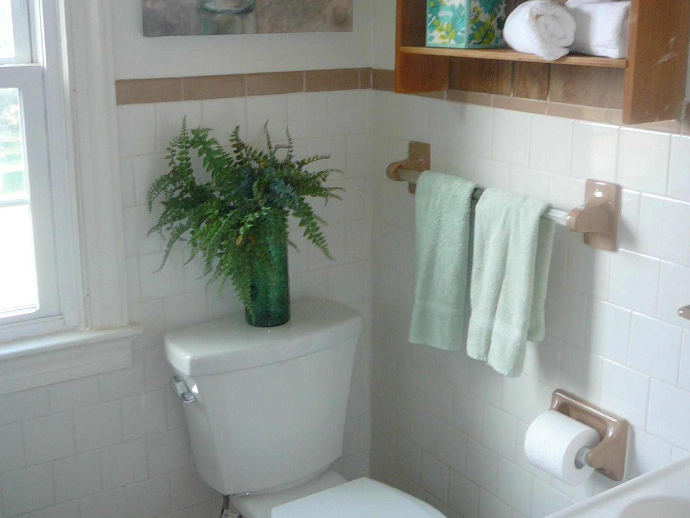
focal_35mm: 44
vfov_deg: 32.8
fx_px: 877
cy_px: 229
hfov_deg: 42.9
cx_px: 335
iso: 100
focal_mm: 5.2
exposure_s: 1/20
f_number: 2.8
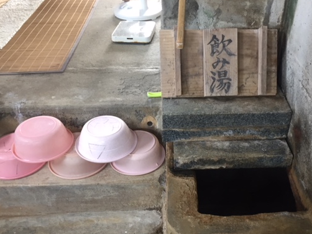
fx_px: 333
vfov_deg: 38.5
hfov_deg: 49.8
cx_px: 188
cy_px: 141
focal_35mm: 37
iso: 80
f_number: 2.2
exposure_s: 1/30
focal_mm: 4.15
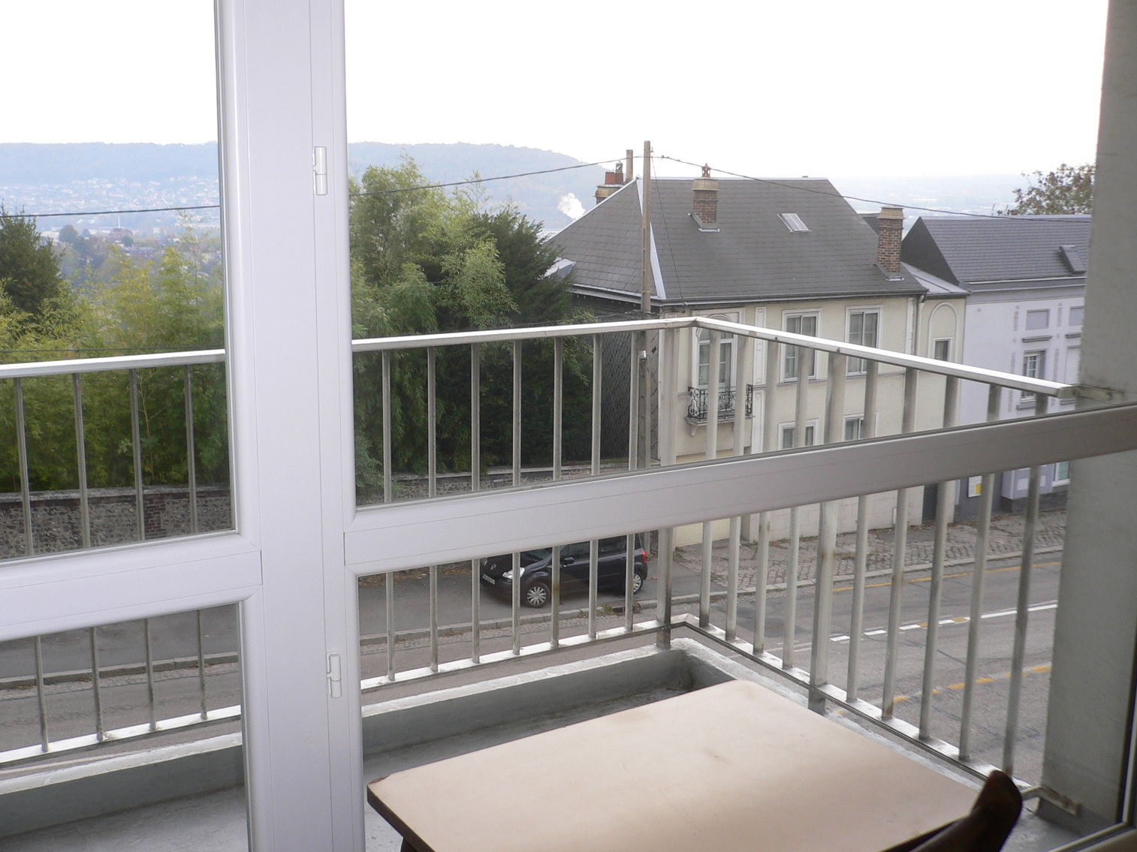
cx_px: 541
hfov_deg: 50.1
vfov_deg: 38.6
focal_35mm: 37
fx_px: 1215
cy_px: 403
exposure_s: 1/250
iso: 100
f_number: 2.8
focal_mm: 5.8
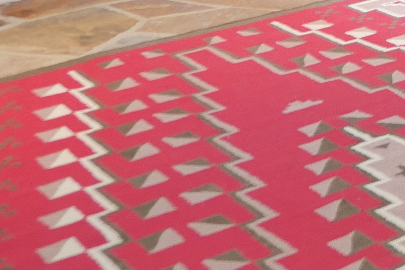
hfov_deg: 20.1
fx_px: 990
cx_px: 597
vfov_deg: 13.5
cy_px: -250
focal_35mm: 88
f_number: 1.7
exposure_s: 1/30
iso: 800
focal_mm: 9
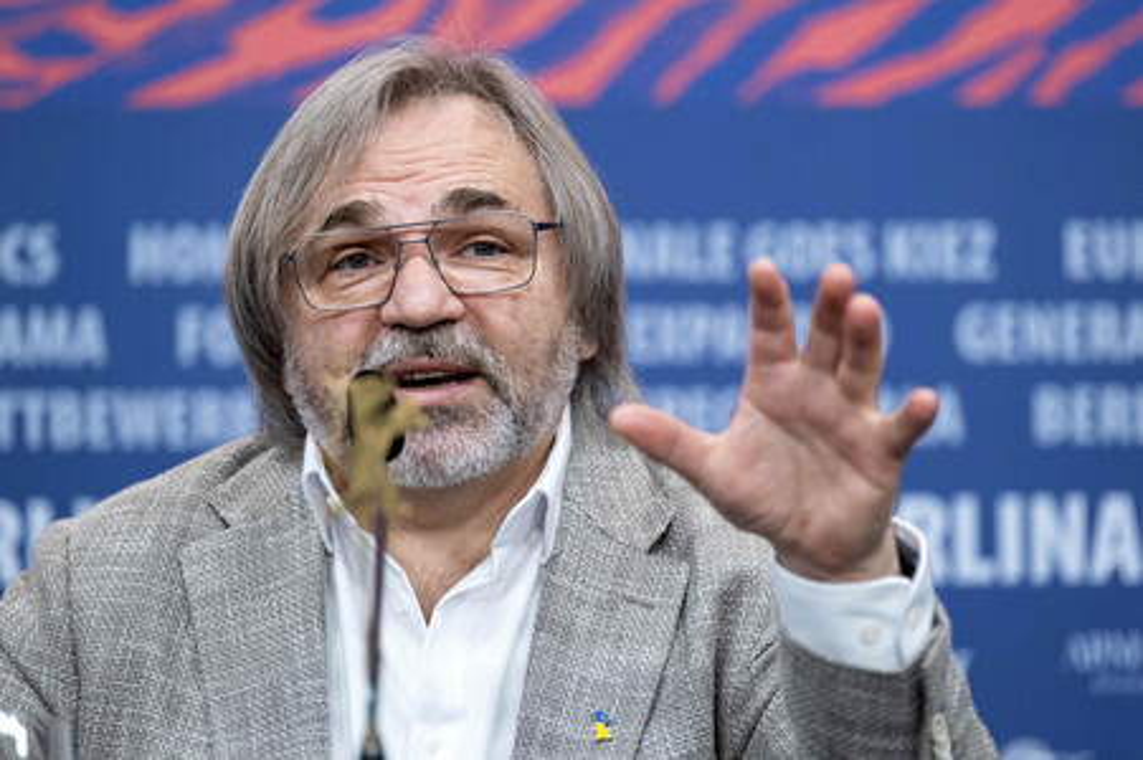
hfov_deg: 11.1
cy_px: 380
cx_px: 572
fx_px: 5901
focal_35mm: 186
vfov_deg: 7.4
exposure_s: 1/300
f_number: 2.8
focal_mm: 124.3
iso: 1250
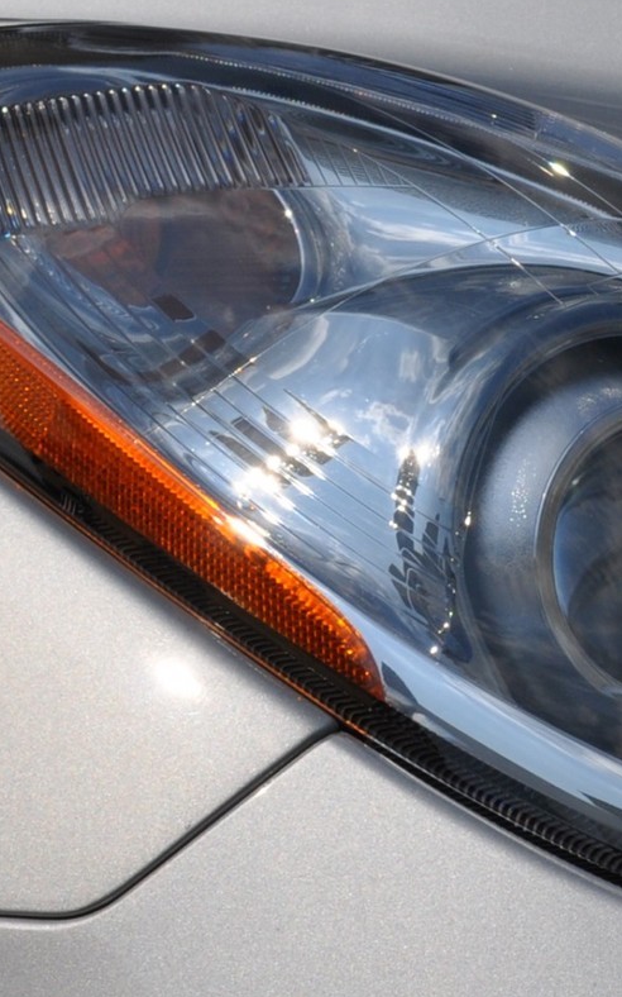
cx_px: 984
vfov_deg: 16.6
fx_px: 3420
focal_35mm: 126
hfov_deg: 10.0
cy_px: 513
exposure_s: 1/800
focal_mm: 26
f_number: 14
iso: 200
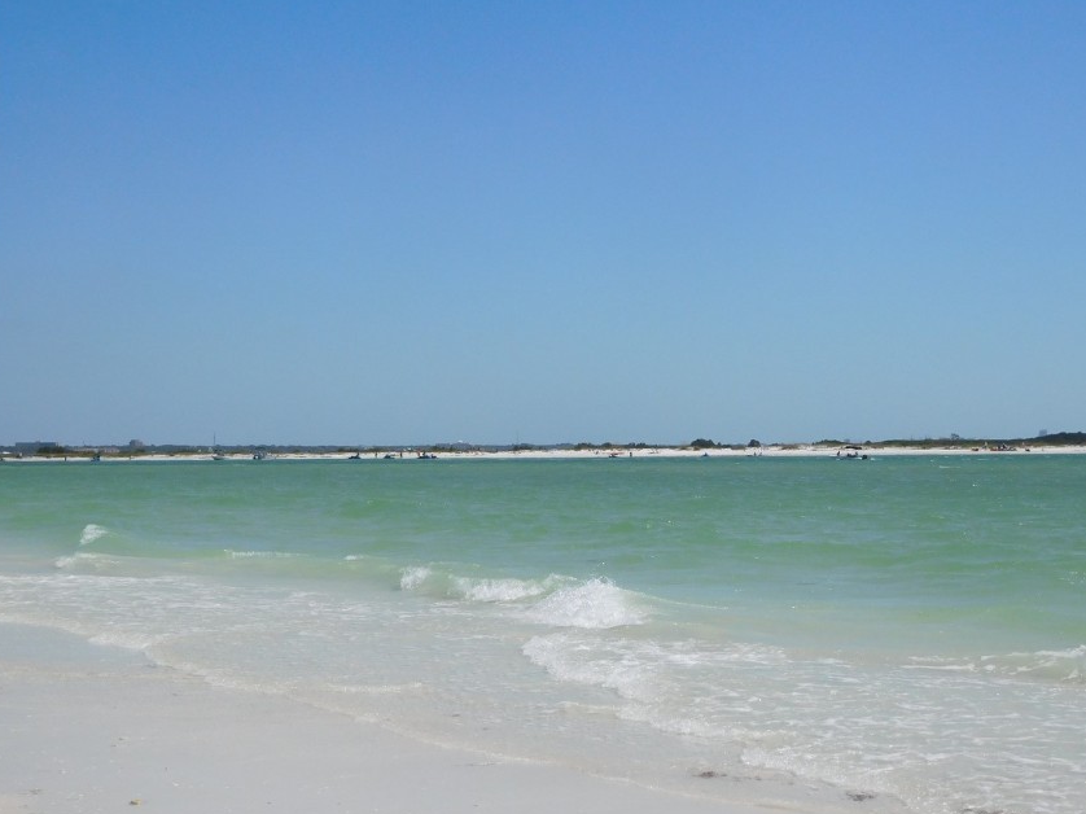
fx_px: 1725
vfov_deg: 26.5
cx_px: 649
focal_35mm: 55
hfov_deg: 34.8
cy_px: 467
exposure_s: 1/640
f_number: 8
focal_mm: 8
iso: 125
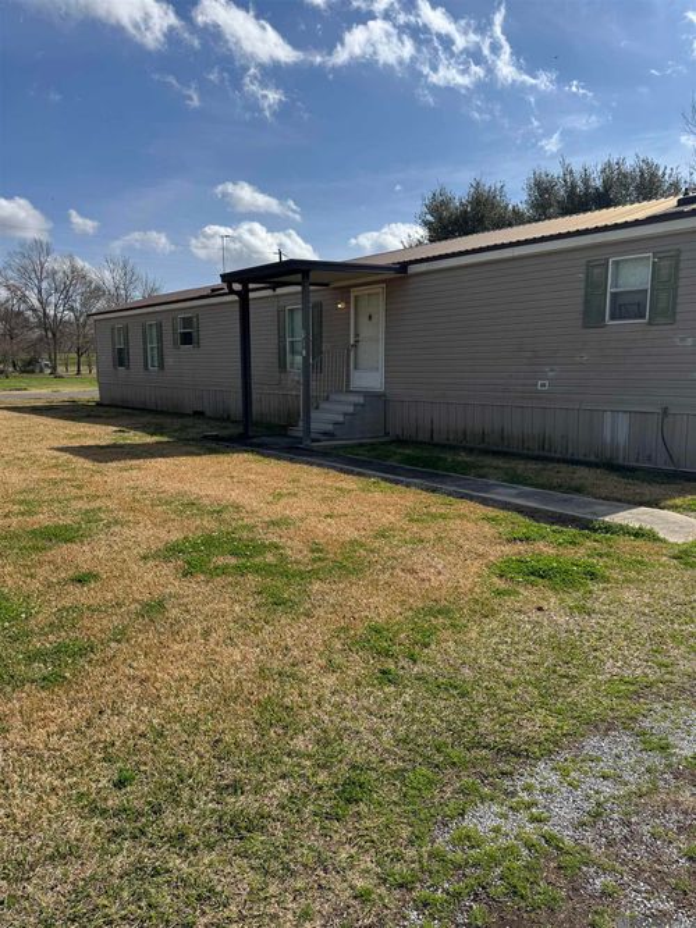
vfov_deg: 71.6
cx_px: 348
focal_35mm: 24
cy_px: 464
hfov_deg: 56.8
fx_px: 644
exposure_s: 1/6410
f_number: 1.78
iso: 80
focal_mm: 6.76
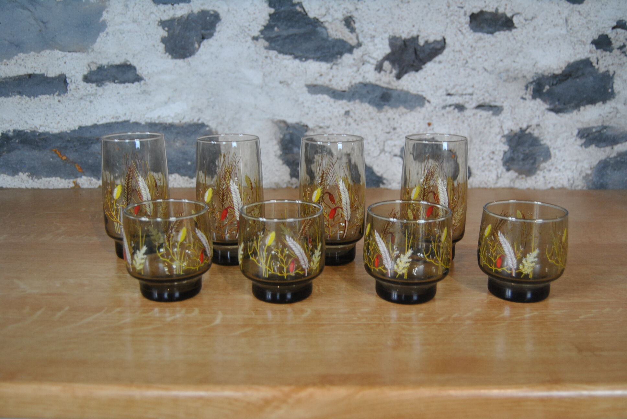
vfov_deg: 37.0
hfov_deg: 53.1
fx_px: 628
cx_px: 314
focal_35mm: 36
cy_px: 210
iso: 450
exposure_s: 1/30
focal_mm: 24
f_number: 3.8
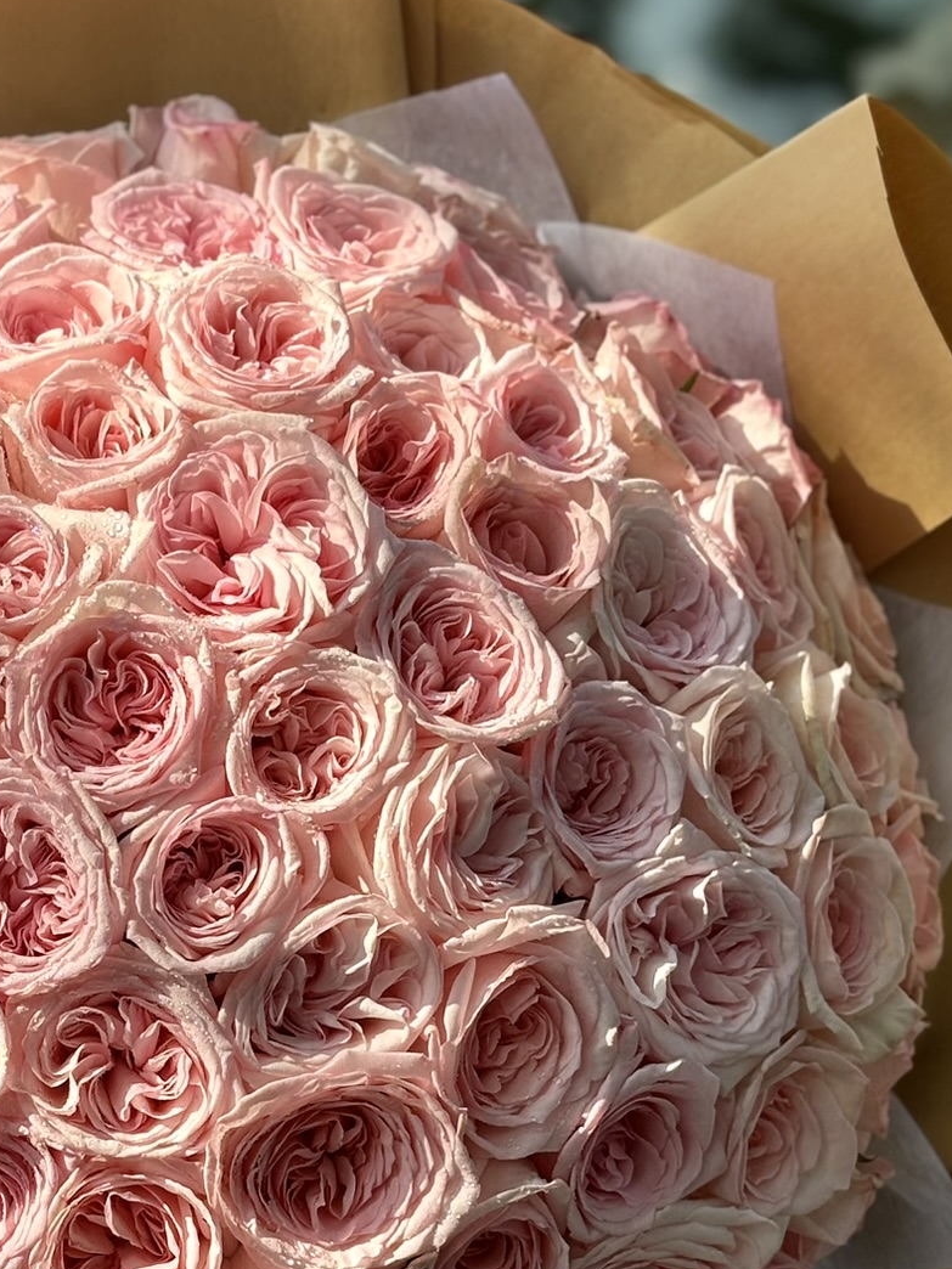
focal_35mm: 102
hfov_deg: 14.4
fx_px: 3740
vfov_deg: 19.1
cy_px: 946
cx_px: 197
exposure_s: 1/1007
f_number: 1.6
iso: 32
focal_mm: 5.96
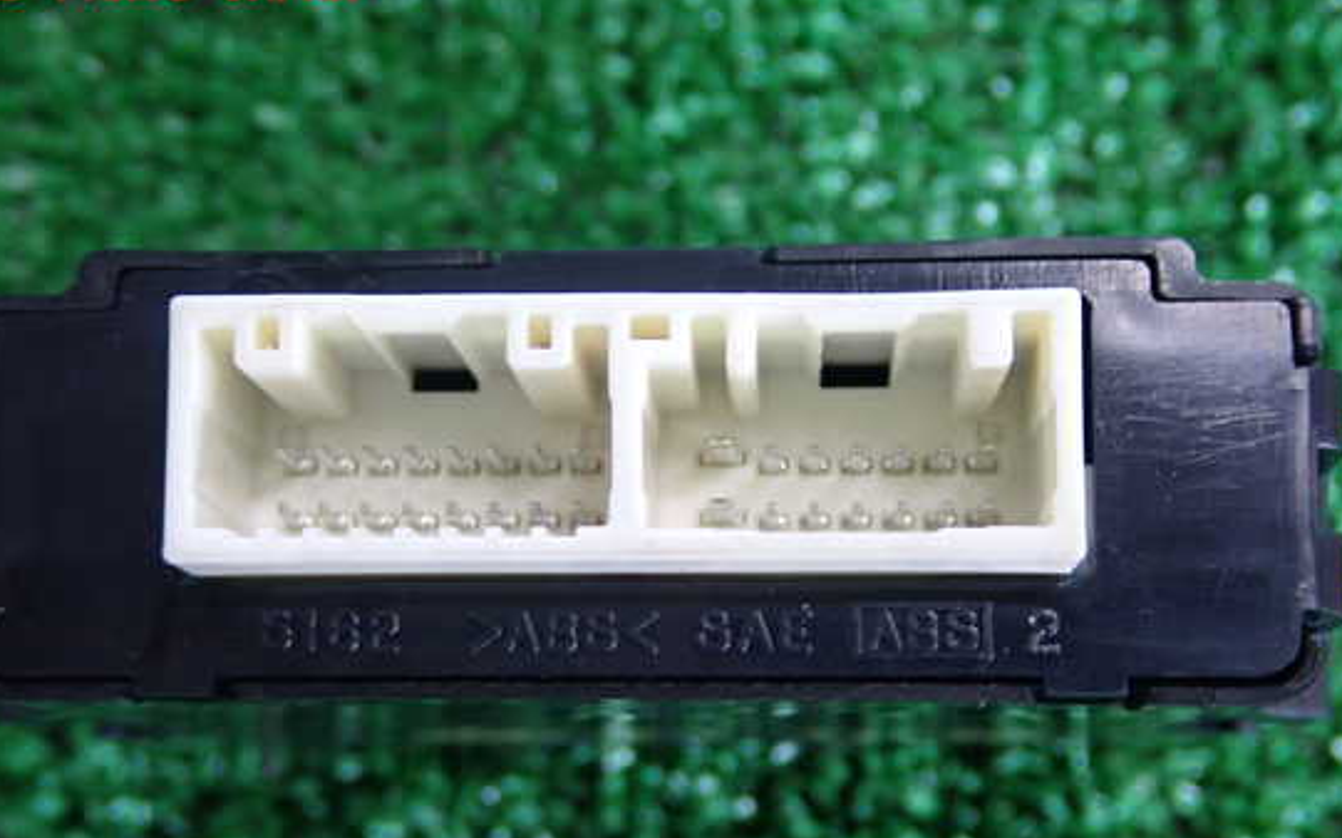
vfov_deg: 59.1
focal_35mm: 20
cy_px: 511
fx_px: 731
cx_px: 650
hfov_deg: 85.0
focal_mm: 3.11
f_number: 3.5
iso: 500
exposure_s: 1/30
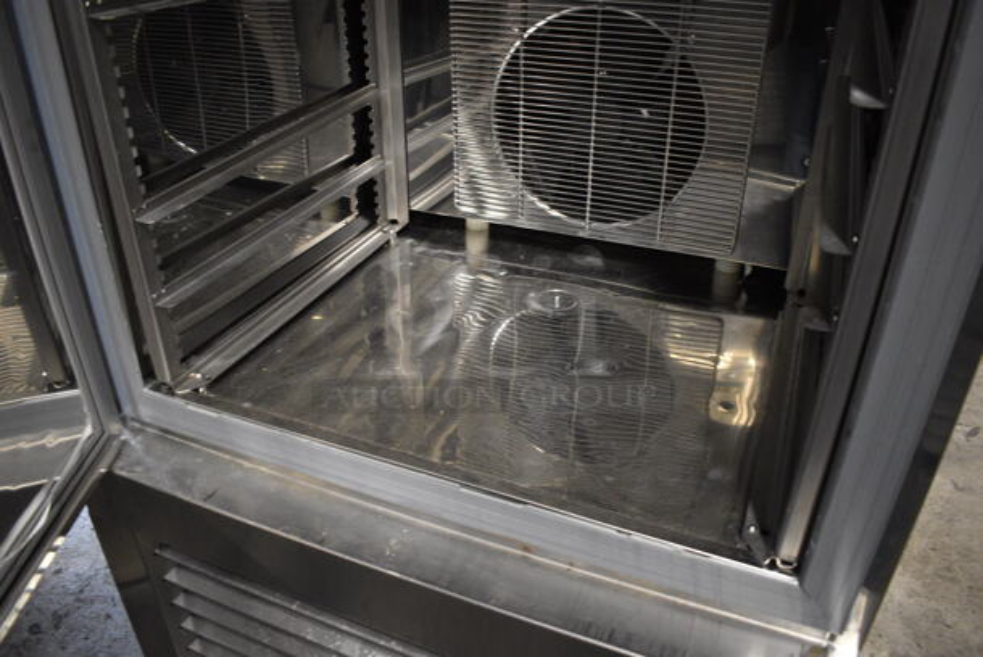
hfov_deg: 67.3
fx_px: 738
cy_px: 328
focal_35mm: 27
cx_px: 492
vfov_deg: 48.0
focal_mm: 18
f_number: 3.5
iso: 2200
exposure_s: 1/125
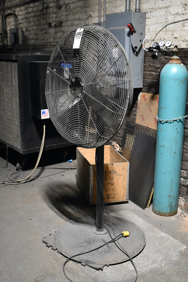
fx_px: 329
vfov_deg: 46.4
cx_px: 94
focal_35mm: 42
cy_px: 141
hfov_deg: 31.9
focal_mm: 28
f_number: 4.2
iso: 3200
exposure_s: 1/80
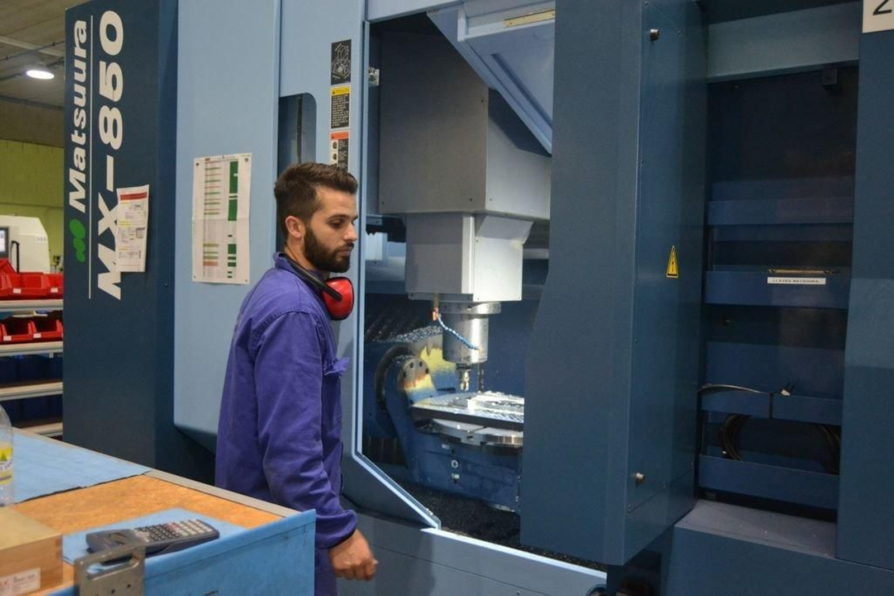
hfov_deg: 61.9
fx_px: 745
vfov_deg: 43.6
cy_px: 298
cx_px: 447
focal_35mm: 30
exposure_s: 1/80
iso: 2000
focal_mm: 20
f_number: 3.5
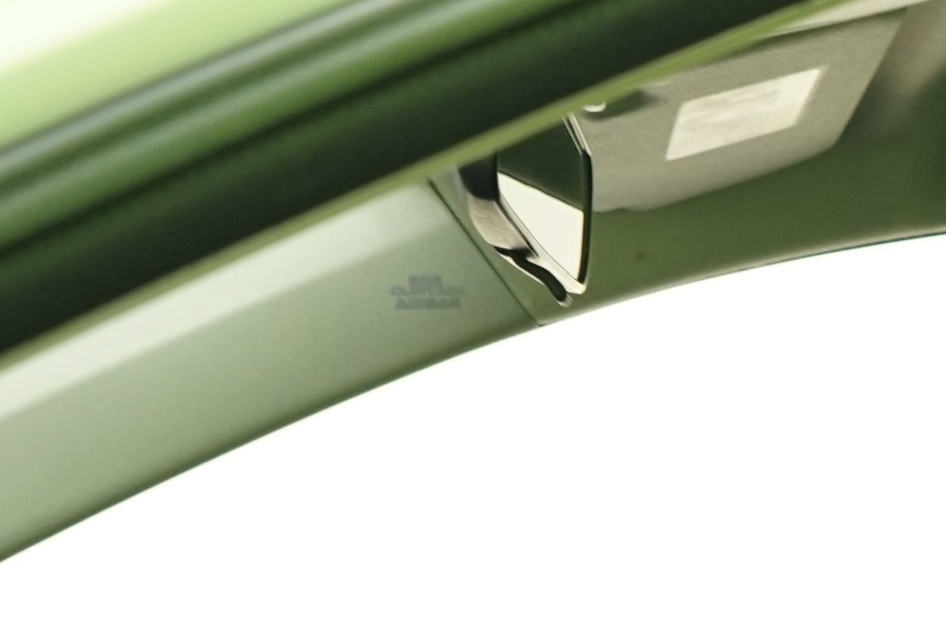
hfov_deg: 15.0
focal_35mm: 122
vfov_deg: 10.4
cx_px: 1585
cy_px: 1223
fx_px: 3206
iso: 1000
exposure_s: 1/13
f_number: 5.6
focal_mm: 28
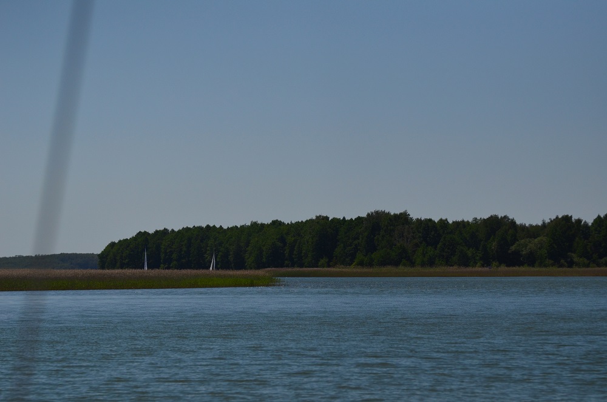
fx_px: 2776
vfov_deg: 8.3
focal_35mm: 165
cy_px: 201
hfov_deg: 12.5
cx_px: 304
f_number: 4.5
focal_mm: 110
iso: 320
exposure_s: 1/8000
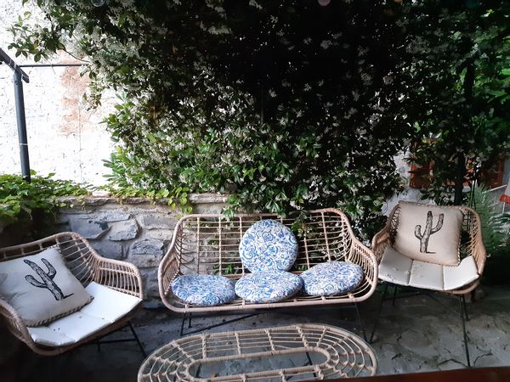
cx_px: 255
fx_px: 383
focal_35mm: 26
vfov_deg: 53.1
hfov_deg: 67.3
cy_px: 191
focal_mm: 3.92
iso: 640
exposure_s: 1/25
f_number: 1.7
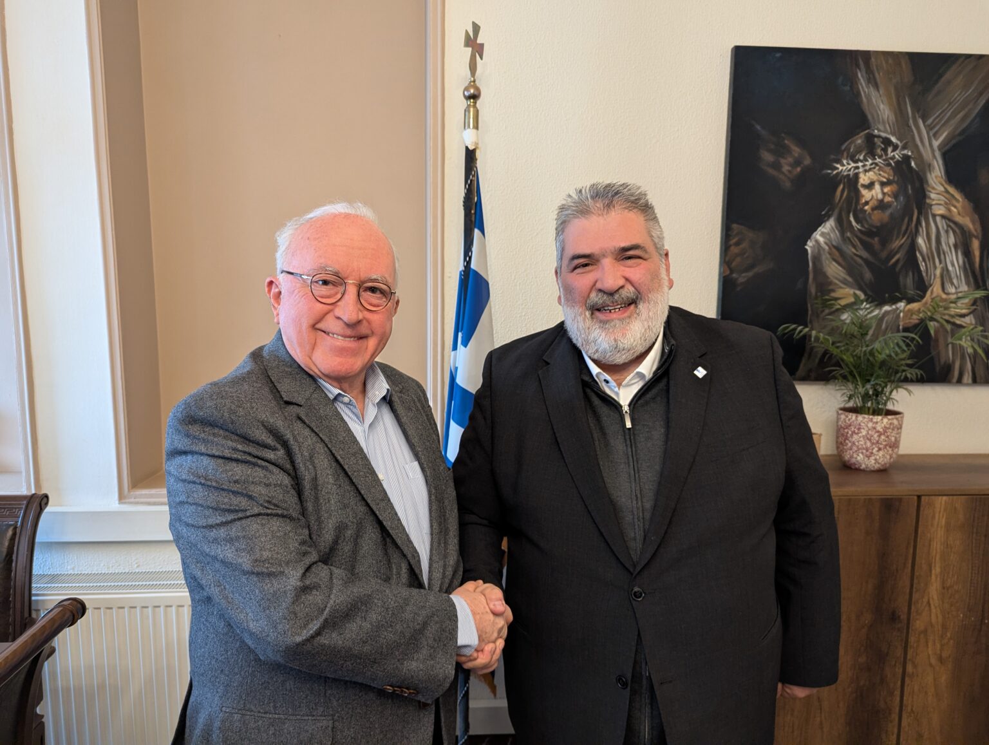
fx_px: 687
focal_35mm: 24
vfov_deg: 56.9
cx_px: 494
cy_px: 372
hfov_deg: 71.5
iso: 335
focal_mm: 6.81
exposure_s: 1/60.9
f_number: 1.85
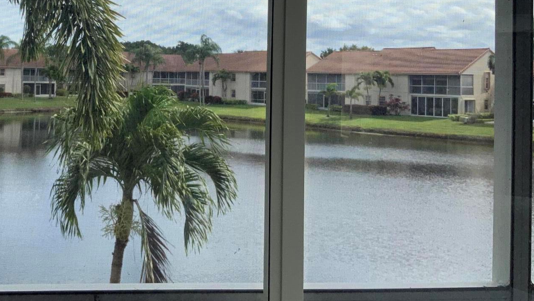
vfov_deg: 23.6
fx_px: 708
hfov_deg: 40.4
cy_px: 56
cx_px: 150
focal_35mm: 50
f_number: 1.8
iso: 16
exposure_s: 1/613
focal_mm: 3
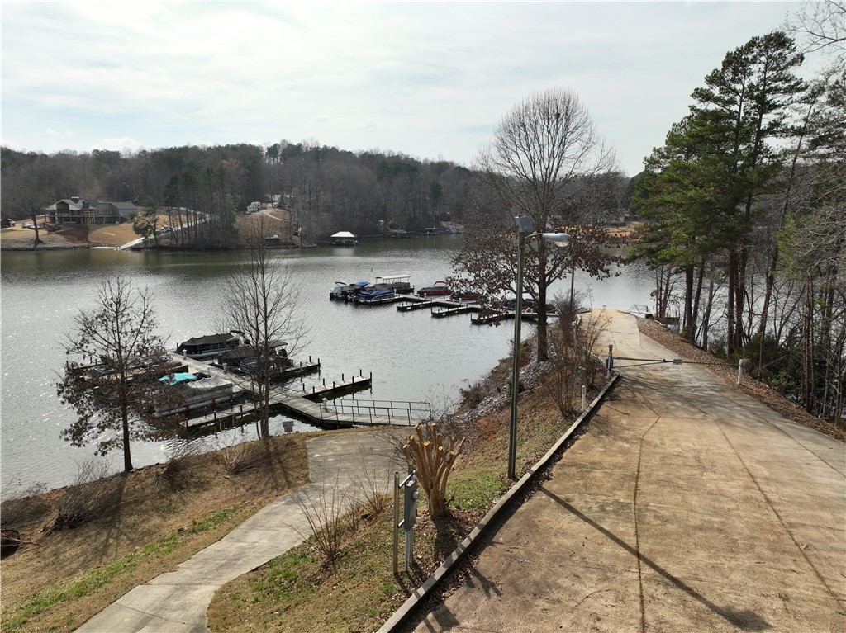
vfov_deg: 56.8
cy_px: 316
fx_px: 586
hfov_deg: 71.6
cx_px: 423
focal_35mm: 24
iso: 220
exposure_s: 1/500
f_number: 2.8
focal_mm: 12.29
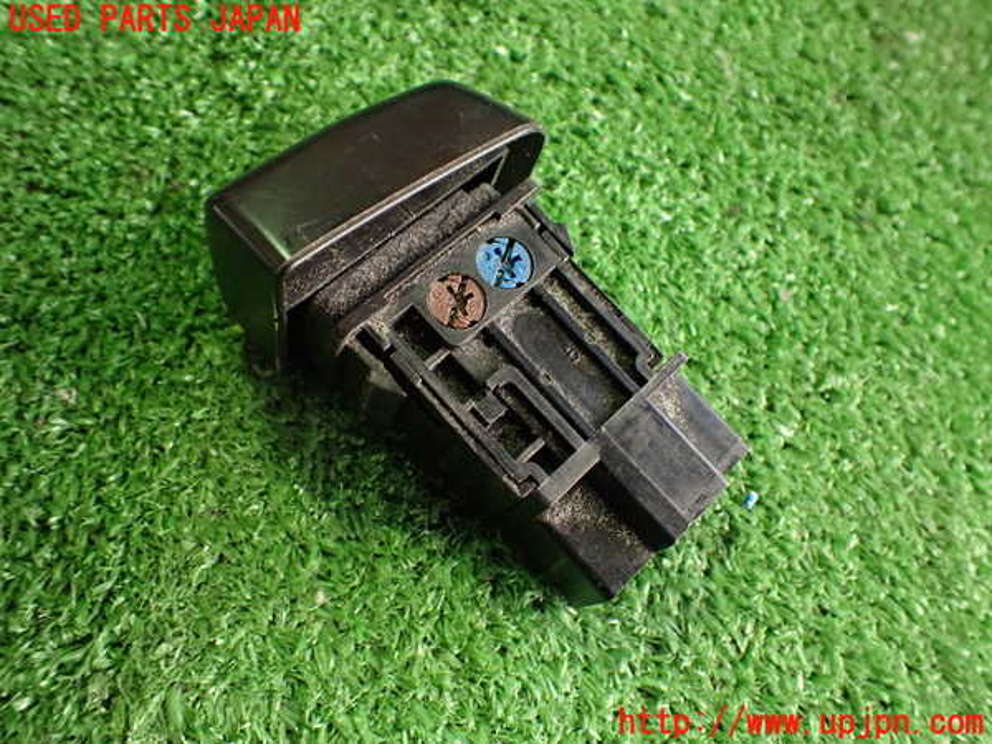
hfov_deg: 60.0
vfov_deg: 46.8
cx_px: 496
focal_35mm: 30
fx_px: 860
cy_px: 372
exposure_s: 1/80
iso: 800
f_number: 2.3
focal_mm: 5.4
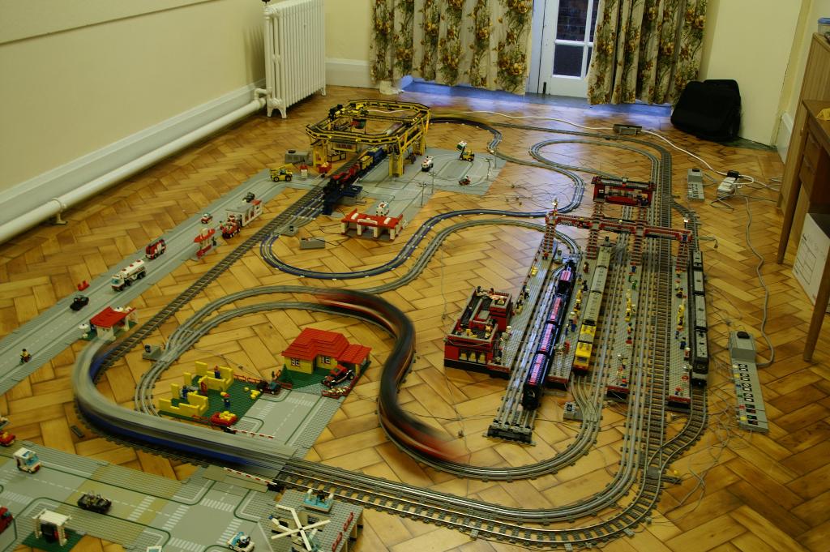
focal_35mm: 36
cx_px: 415
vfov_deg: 36.8
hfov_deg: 53.2
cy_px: 276
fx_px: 829
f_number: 6.7
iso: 100
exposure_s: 1/3
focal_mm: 24
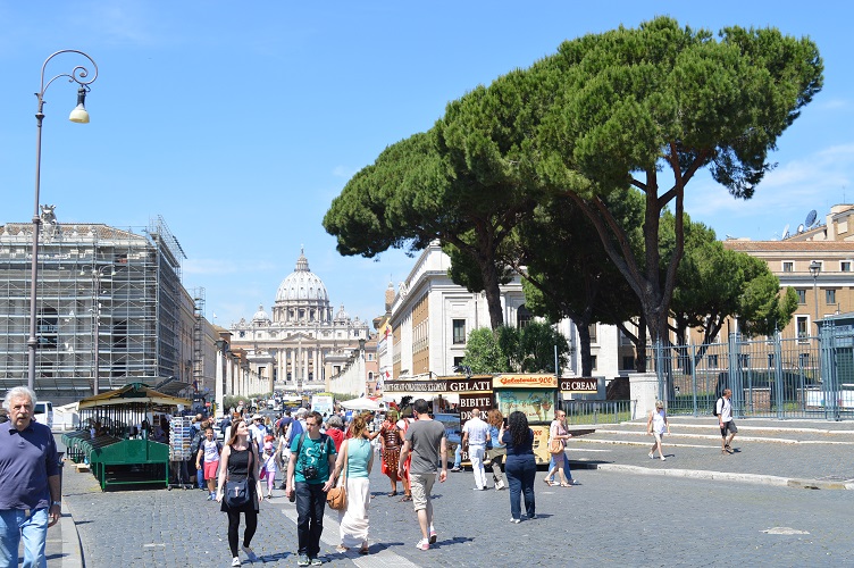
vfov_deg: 30.8
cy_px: 284
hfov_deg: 45.0
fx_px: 1031
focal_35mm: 44
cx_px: 427
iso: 100
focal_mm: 29
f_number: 7.1
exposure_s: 1/200
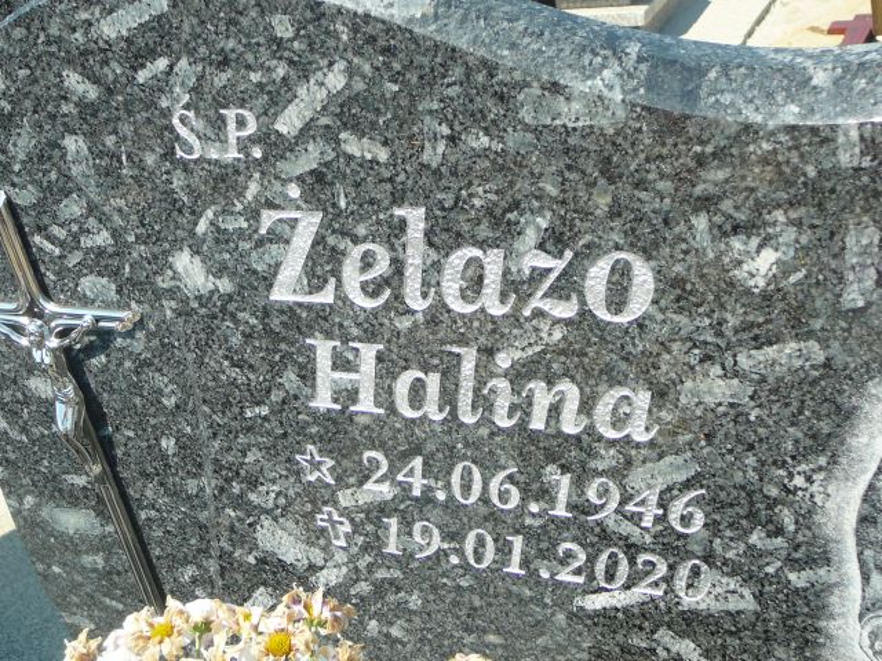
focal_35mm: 49
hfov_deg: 38.9
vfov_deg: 29.7
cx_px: 441
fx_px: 1248
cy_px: 330
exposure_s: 1/500
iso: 80
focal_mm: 7.3
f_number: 3.4
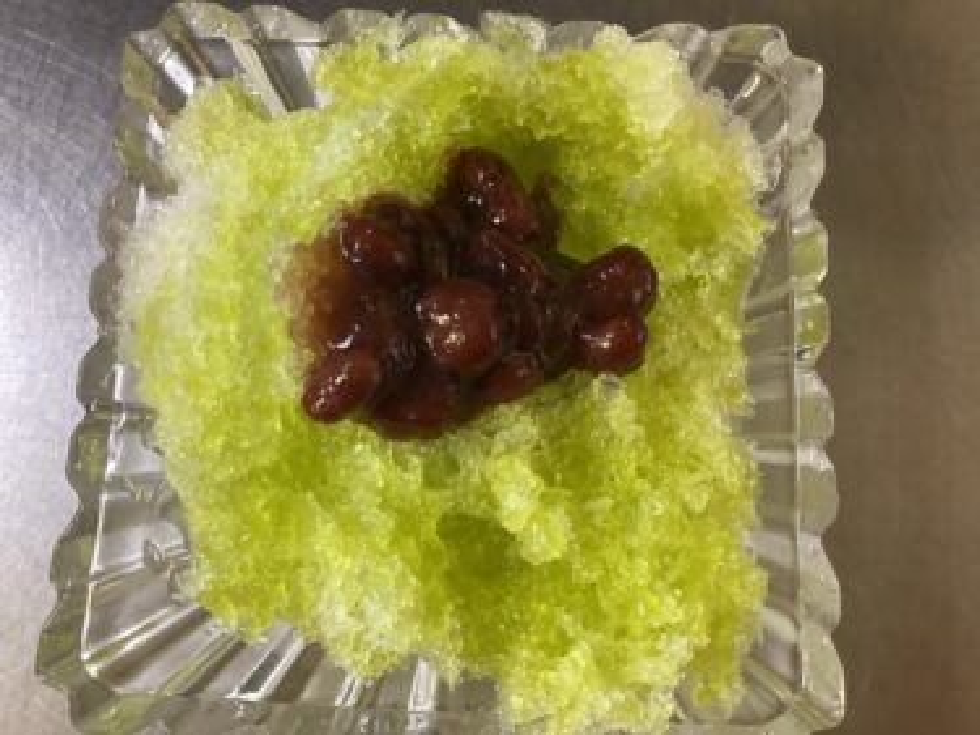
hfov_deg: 58.4
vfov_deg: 45.4
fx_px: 877
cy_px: 368
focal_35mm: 31
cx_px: 490
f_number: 2.4
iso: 320
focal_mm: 3.3
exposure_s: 1/60
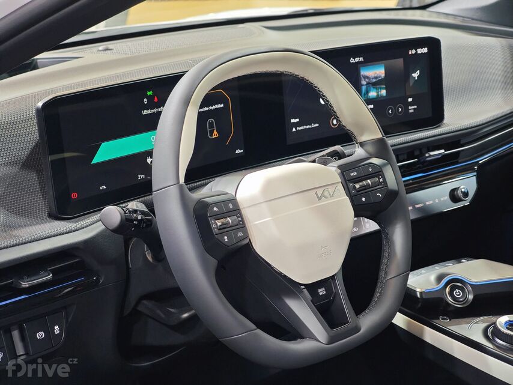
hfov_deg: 26.0
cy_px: 192
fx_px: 1112
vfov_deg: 19.6
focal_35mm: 75
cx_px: 256
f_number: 1.8
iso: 320
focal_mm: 12.28
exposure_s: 1/100
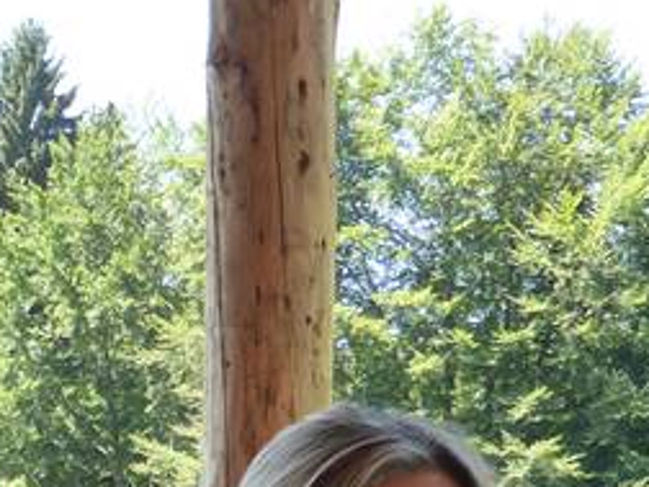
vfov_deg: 15.3
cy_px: 814
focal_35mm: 86
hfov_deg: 21.9
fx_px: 1612
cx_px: 3
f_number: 3.3
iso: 160
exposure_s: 1/125
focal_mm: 4.3
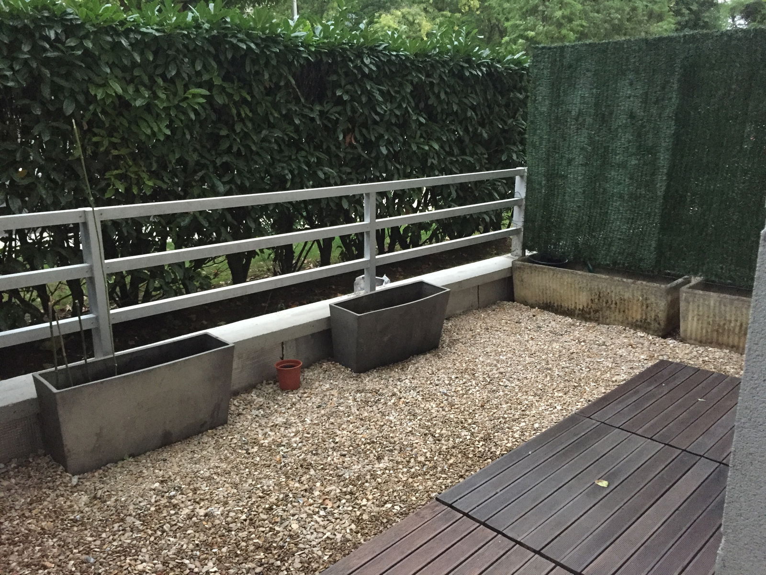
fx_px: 642
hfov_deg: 61.7
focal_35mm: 29
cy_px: 288
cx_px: 383
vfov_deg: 48.2
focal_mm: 4.15
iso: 320
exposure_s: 1/17
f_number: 2.2
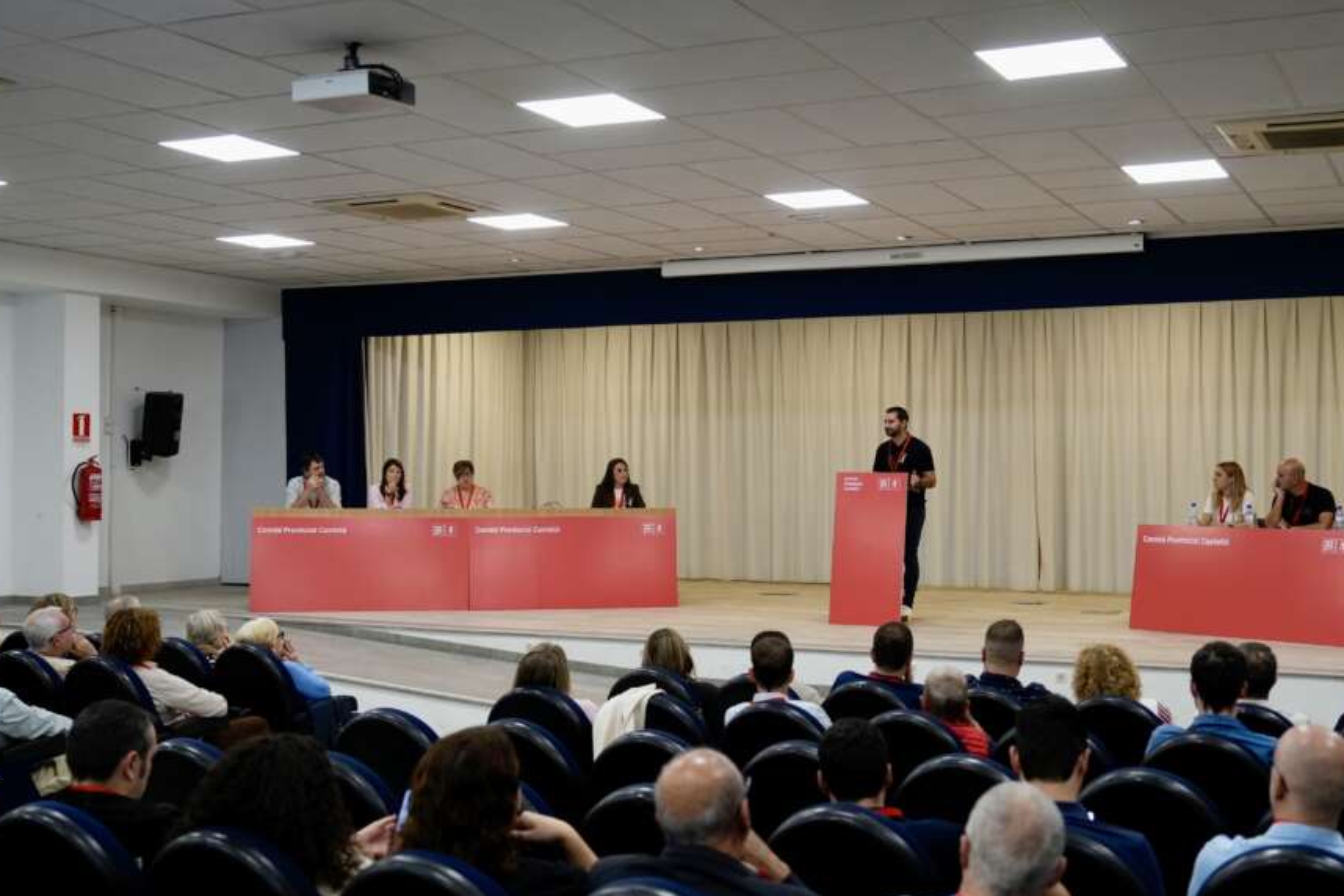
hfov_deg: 46.3
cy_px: 477
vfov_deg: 31.9
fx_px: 1568
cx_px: 758
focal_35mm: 42
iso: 1600
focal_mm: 34
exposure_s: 1/320
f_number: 2.8
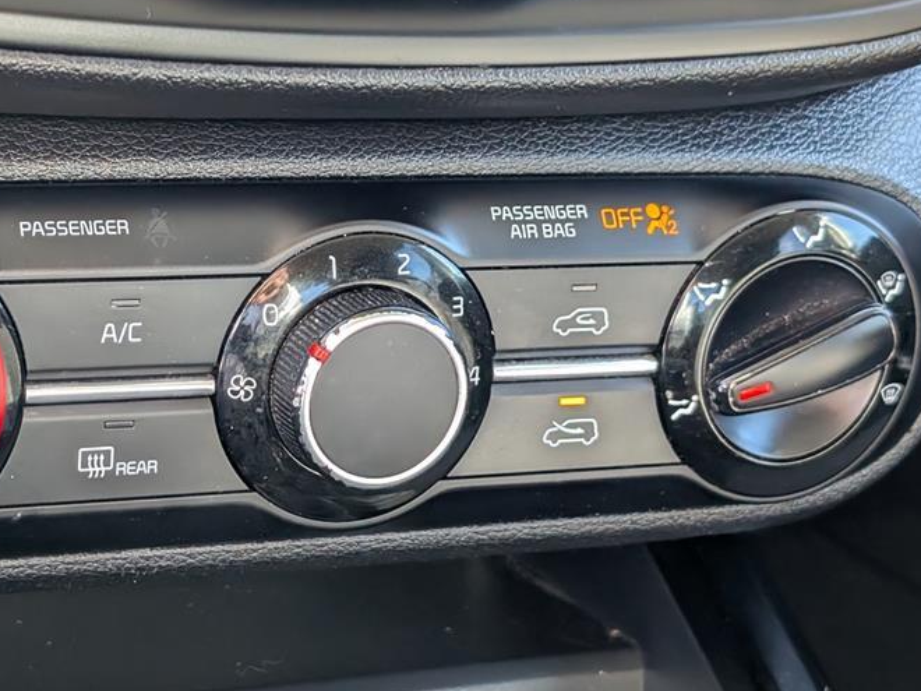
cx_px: 313
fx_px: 2022
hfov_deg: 25.5
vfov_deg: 19.4
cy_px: 359
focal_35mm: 76
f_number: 1.68
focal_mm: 6.9
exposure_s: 1/143
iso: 286
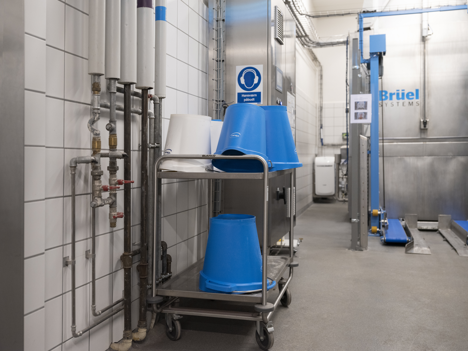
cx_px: 234
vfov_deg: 40.7
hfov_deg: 52.6
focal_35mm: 35
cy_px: 176
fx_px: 473
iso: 1600
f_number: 4
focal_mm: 44
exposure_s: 1/125
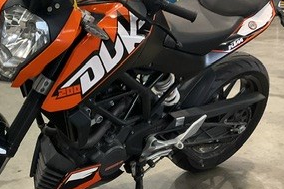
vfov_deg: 19.9
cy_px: 64
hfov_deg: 29.3
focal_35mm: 68
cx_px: 79
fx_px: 536
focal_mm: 3
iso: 250
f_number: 1.8
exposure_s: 1/60
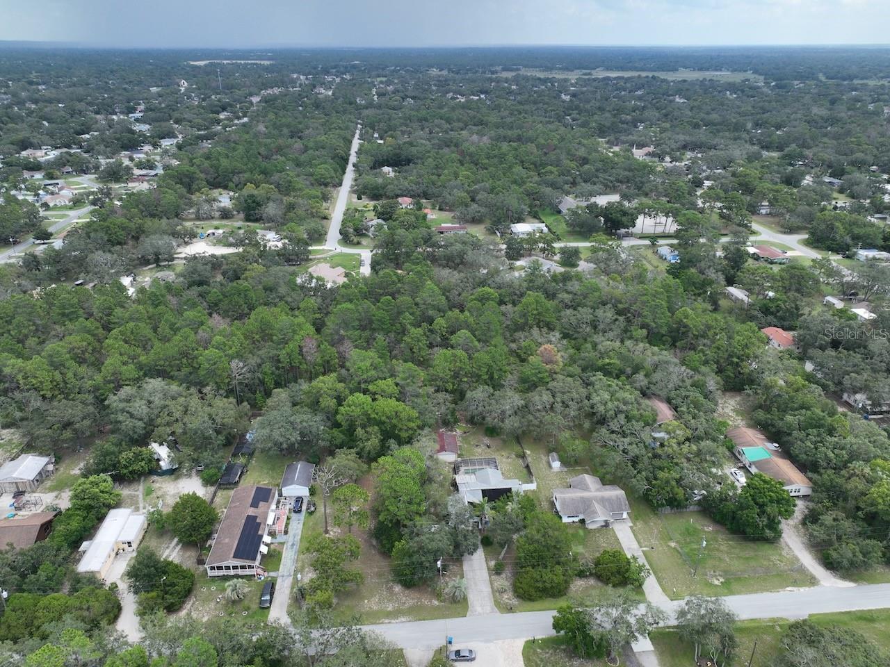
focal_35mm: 24
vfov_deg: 56.8
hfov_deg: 71.6
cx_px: 445
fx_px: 617
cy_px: 334
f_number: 2.8
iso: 100
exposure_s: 1/1250
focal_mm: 12.29
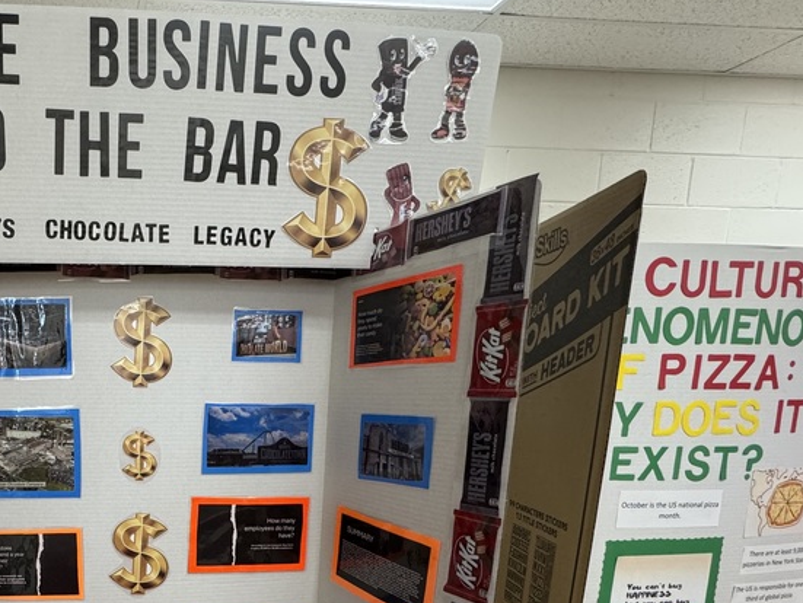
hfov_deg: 58.9
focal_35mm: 26
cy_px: 479
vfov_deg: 50.1
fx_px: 604
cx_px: 103
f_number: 2.2
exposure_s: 1/120
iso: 320
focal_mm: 2.22
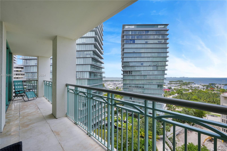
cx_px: 114
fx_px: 101
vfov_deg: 73.7
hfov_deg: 96.7
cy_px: 76
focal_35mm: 16
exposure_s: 1/640
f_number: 13
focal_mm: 16
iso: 250
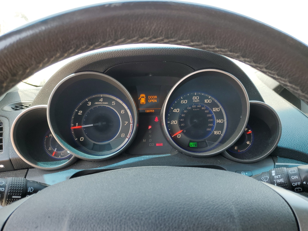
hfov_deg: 67.3
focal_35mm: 26
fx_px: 231
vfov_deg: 53.1
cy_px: 116
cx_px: 154
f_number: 1.5
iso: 50
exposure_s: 1/192
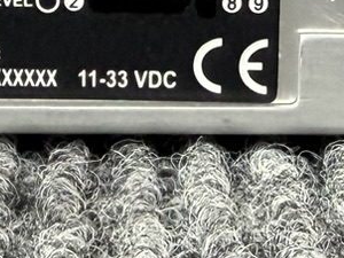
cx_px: 179
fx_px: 1630
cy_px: -159
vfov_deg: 8.8
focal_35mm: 164
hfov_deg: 12.0
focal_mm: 2.22
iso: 200
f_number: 2.2
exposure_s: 1/60
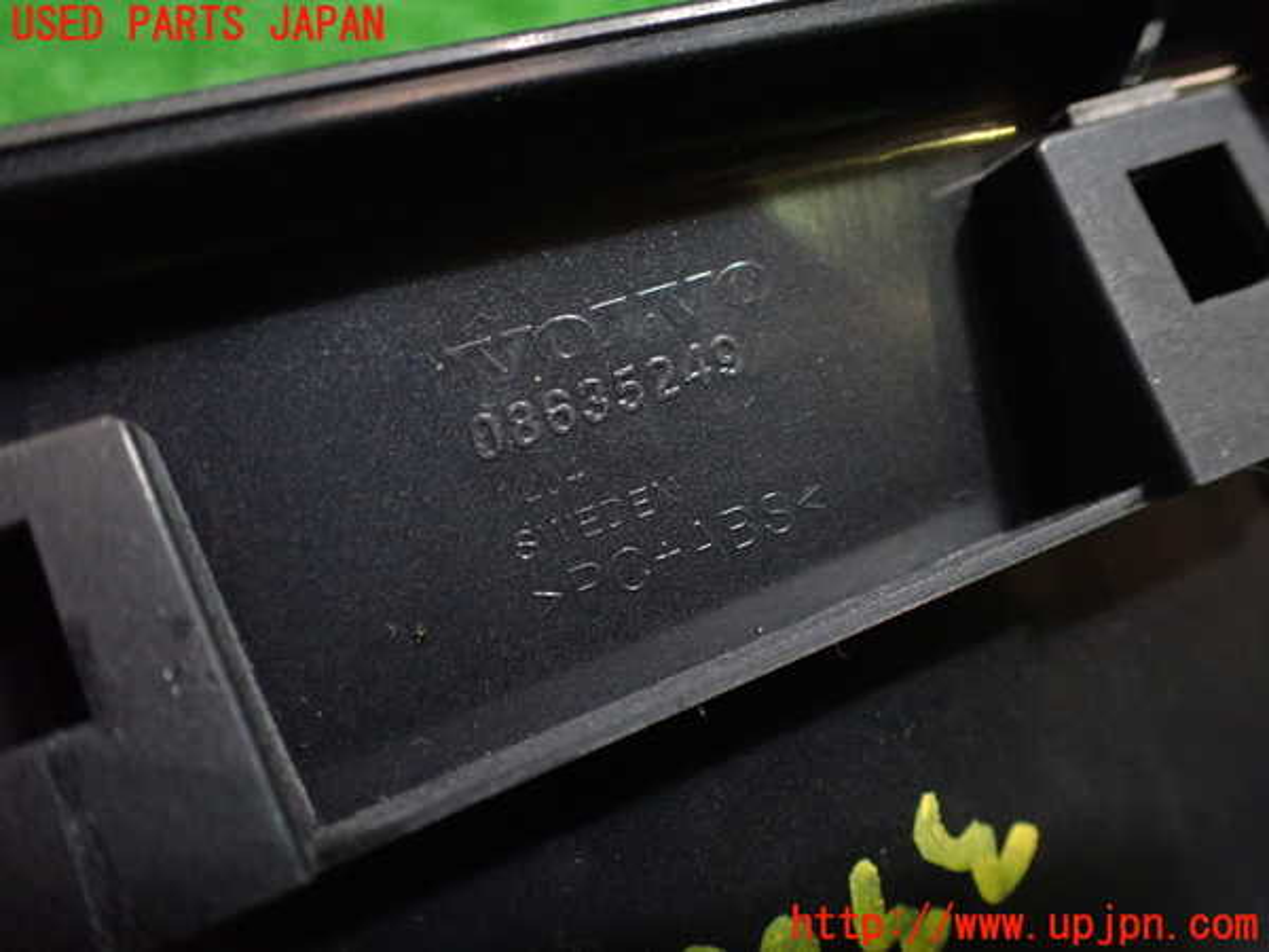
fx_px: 1100
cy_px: 476
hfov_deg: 60.0
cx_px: 634
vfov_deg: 46.8
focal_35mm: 30
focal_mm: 5.4
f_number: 2.3
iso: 800
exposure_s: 1/60
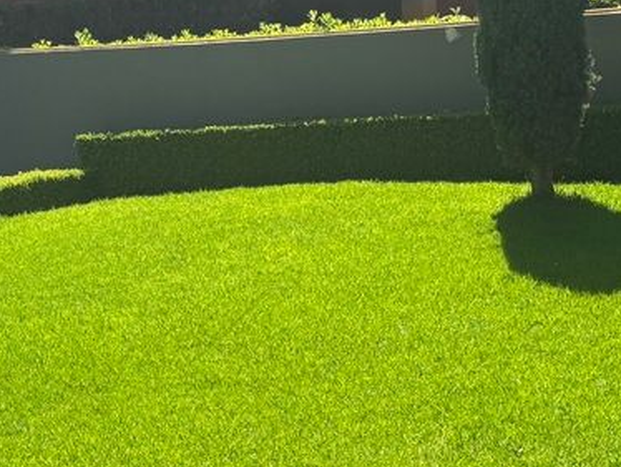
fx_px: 1382
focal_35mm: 77
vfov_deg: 18.9
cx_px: 297
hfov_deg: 25.3
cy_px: 412
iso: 80
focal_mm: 6.76
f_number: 1.78
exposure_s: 1/1721
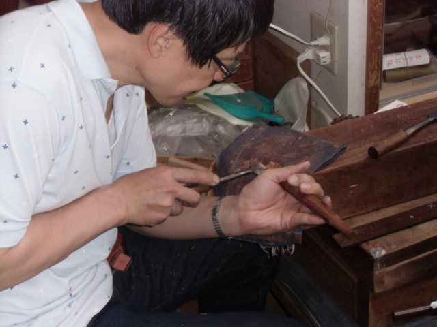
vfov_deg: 21.6
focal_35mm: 68
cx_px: 218
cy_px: 164
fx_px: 858
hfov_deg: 28.6
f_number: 4.7
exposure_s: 1/60
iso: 400
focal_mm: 12.1
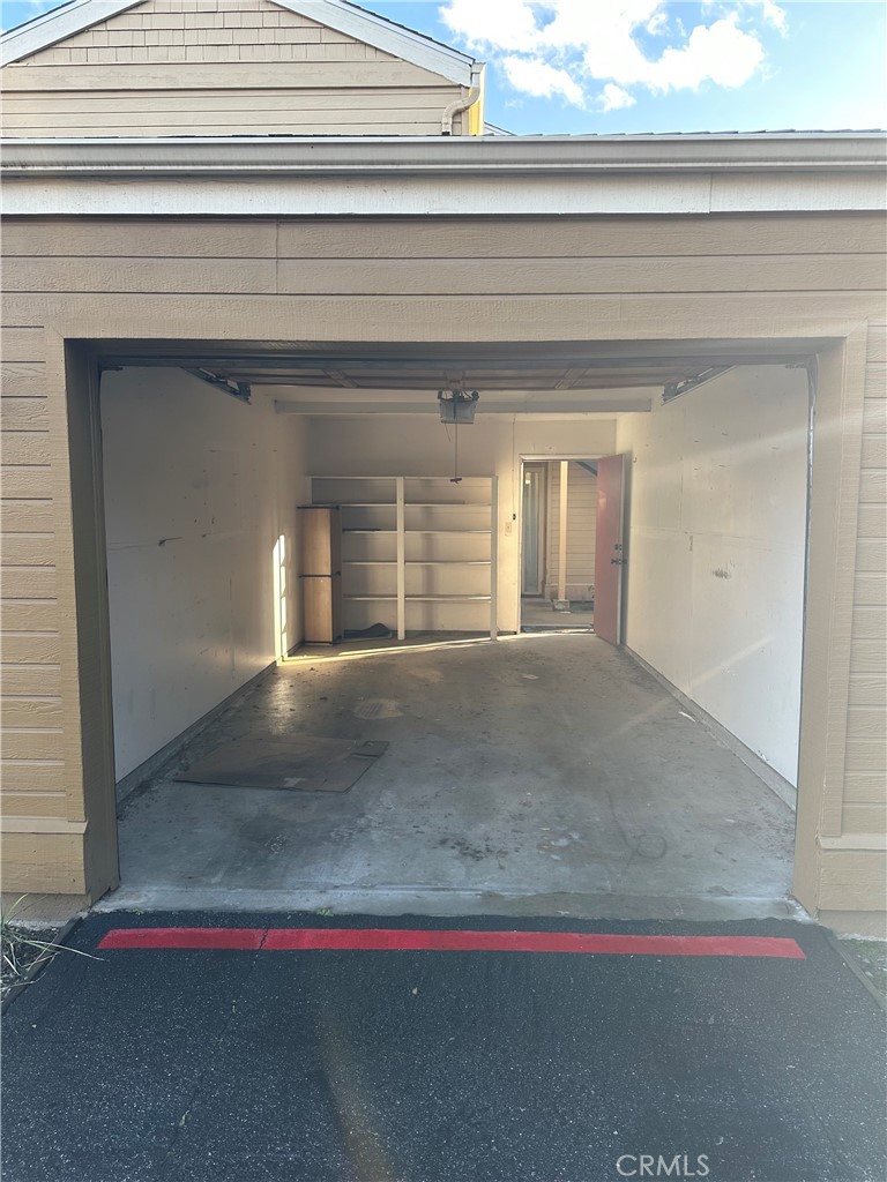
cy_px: 591
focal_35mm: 24
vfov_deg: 71.6
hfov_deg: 56.8
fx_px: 820
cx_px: 444
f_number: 1.78
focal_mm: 6.86
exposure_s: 1/380
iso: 80
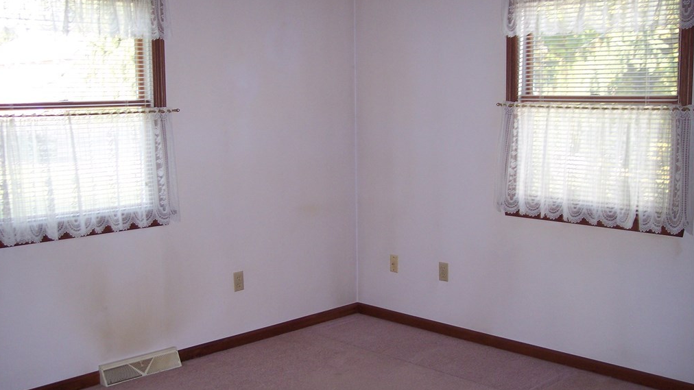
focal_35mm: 43
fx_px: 791
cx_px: 344
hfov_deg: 47.4
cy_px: 206
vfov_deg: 27.7
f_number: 2.8
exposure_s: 1/60
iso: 140
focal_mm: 8
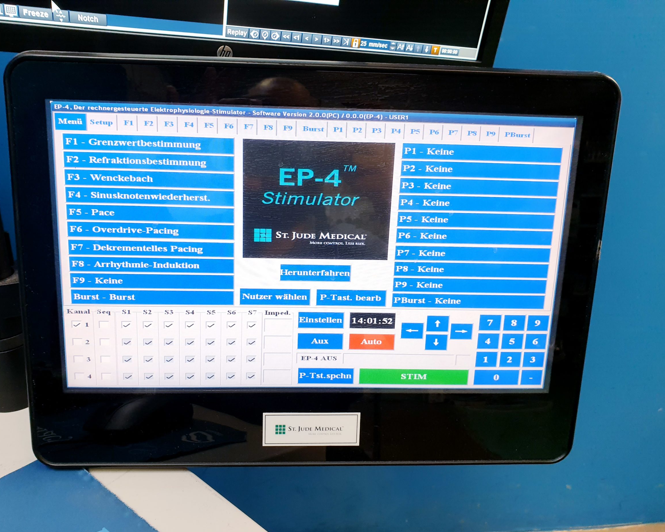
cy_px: 275
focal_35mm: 28
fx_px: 551
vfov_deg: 51.5
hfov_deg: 62.1
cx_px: 304
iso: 125
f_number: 2.4
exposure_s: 1/50
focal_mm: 4.3
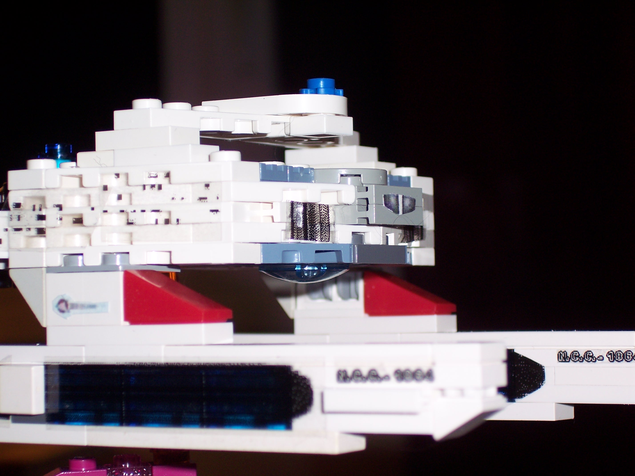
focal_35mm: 117
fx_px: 2146
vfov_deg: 12.7
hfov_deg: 16.8
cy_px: 238
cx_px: 318
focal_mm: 24
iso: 100
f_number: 4.8
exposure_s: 1/125
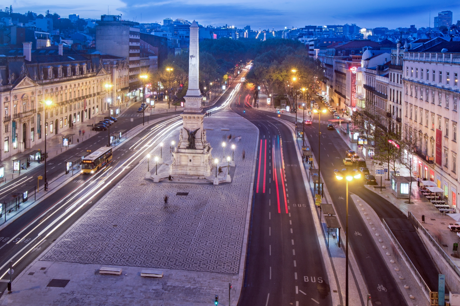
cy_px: 153
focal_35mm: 36
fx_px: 460
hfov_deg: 53.2
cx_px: 230
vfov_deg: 36.8
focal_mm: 24
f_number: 16
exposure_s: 3
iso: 100
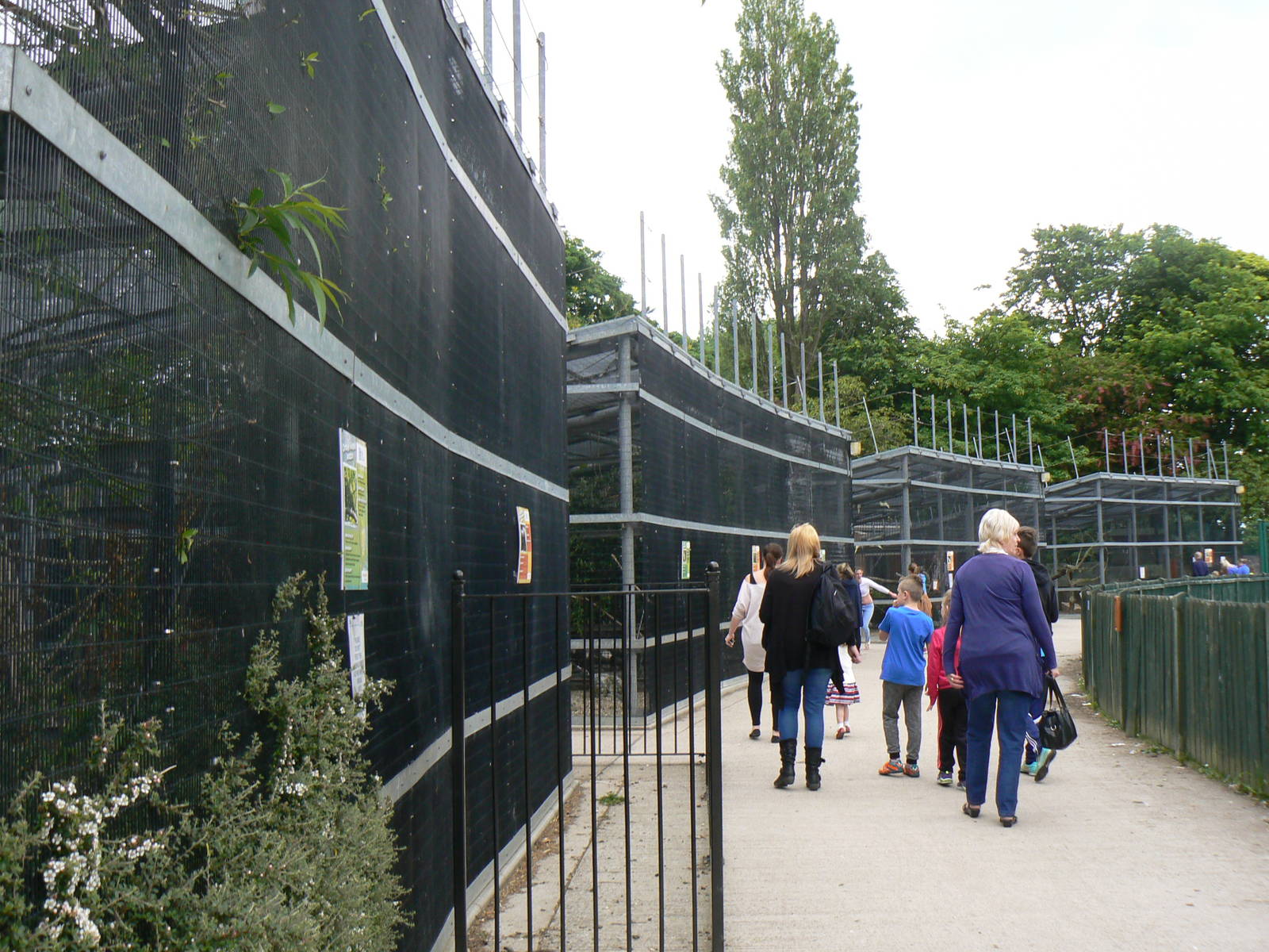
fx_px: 1320
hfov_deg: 51.4
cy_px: 476
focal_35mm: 36
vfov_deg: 39.7
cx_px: 634
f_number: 5.6
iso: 80
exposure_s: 1/100
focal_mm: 6
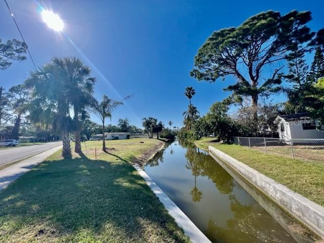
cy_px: 122
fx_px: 122
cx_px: 162
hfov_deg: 106.2
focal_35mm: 13
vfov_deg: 89.9
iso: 32
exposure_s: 1/2660
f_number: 1.8
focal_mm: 1.57
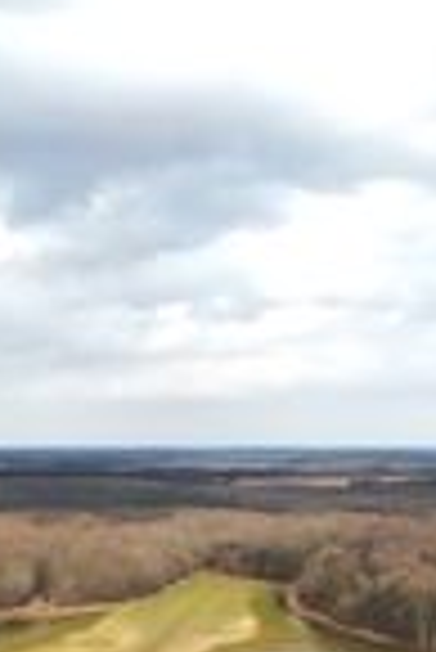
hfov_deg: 18.4
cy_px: 555
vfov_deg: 26.6
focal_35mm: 74
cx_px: 155
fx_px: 1341
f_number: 2.8
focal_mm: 4.39
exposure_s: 1/120
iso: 400
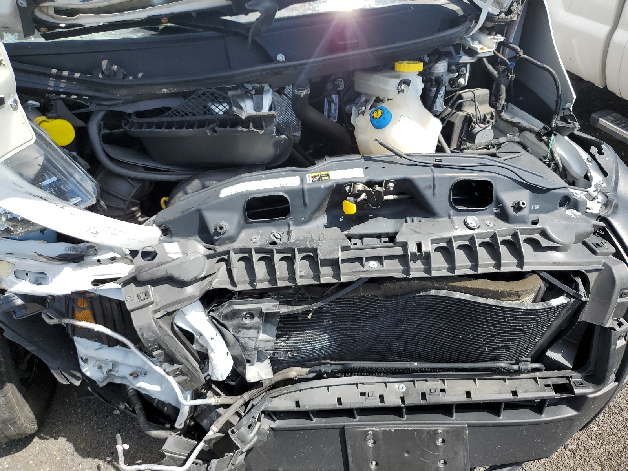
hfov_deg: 67.3
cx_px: 314
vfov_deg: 53.1
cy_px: 236
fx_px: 472
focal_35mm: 26
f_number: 1.5
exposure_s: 1/1429
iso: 50
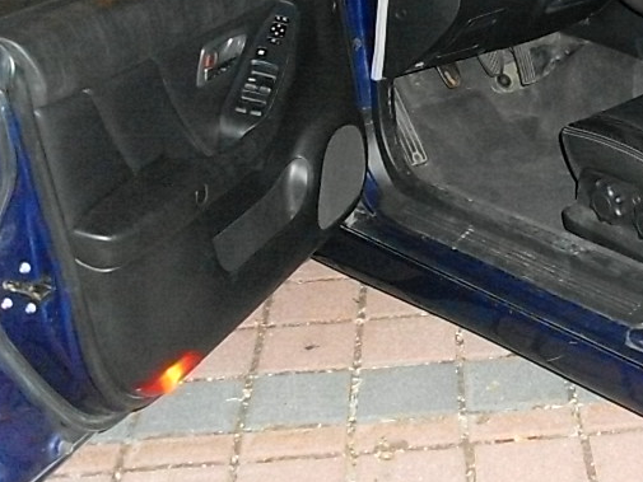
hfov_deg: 24.3
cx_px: 621
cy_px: 78
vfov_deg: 18.9
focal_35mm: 77
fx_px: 1431
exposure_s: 1/45
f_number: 3
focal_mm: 6.3
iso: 400
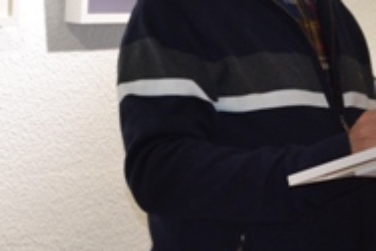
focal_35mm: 178
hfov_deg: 11.6
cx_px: 255
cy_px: 3
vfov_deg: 7.7
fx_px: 1856
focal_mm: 35
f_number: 5.6
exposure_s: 1/125
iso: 1600
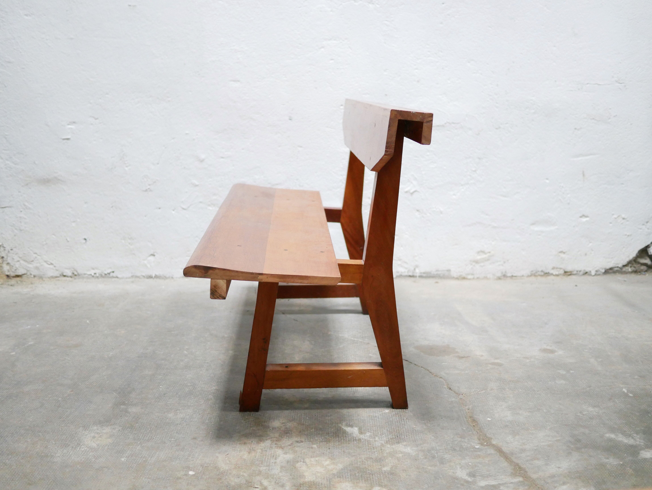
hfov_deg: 46.8
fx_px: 754
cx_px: 326
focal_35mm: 40
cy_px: 245
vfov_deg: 36.0
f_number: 1.7
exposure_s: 1/60
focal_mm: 20
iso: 2000
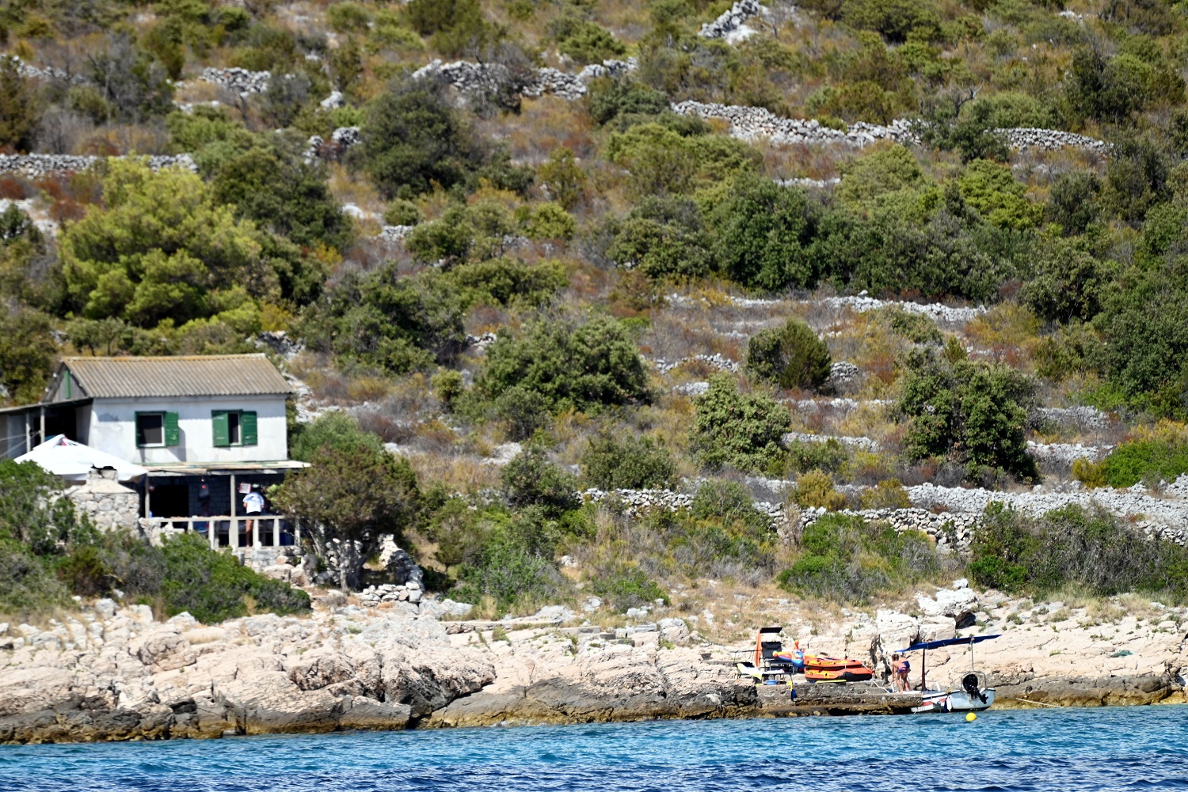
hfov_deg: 6.9
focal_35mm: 300
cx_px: 594
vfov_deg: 4.6
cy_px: 396
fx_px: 9902
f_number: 5.6
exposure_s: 1/1600
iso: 250
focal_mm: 300
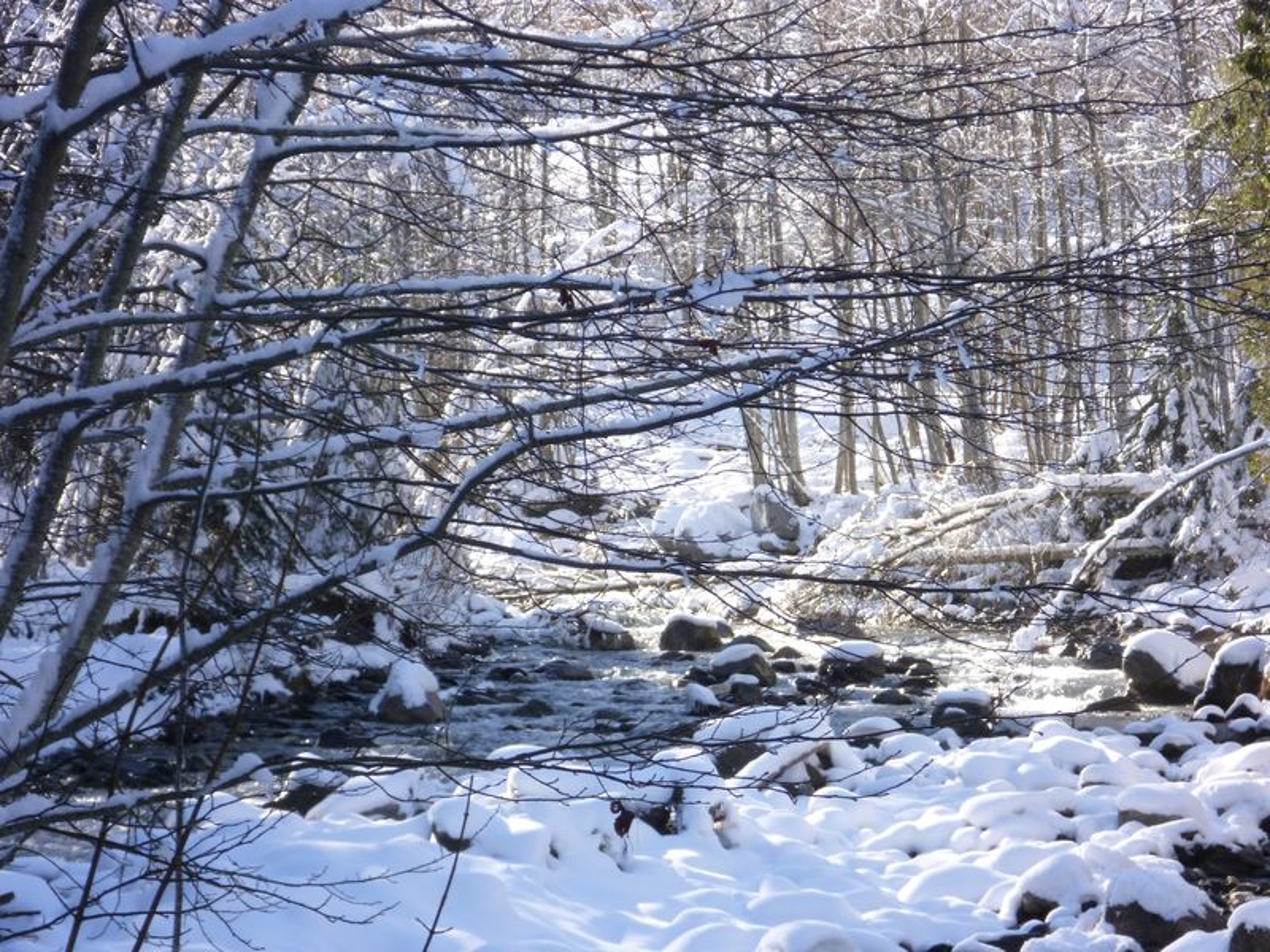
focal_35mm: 123
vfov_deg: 12.0
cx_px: 635
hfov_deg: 16.0
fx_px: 4513
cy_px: 476
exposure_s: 1/100
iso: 125
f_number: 6.4
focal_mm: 22
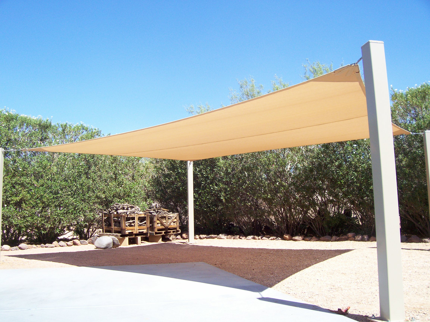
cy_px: 161
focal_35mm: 34
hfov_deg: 54.0
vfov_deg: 41.8
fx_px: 422
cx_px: 215
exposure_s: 1/260
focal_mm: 5.6
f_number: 5.1
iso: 80
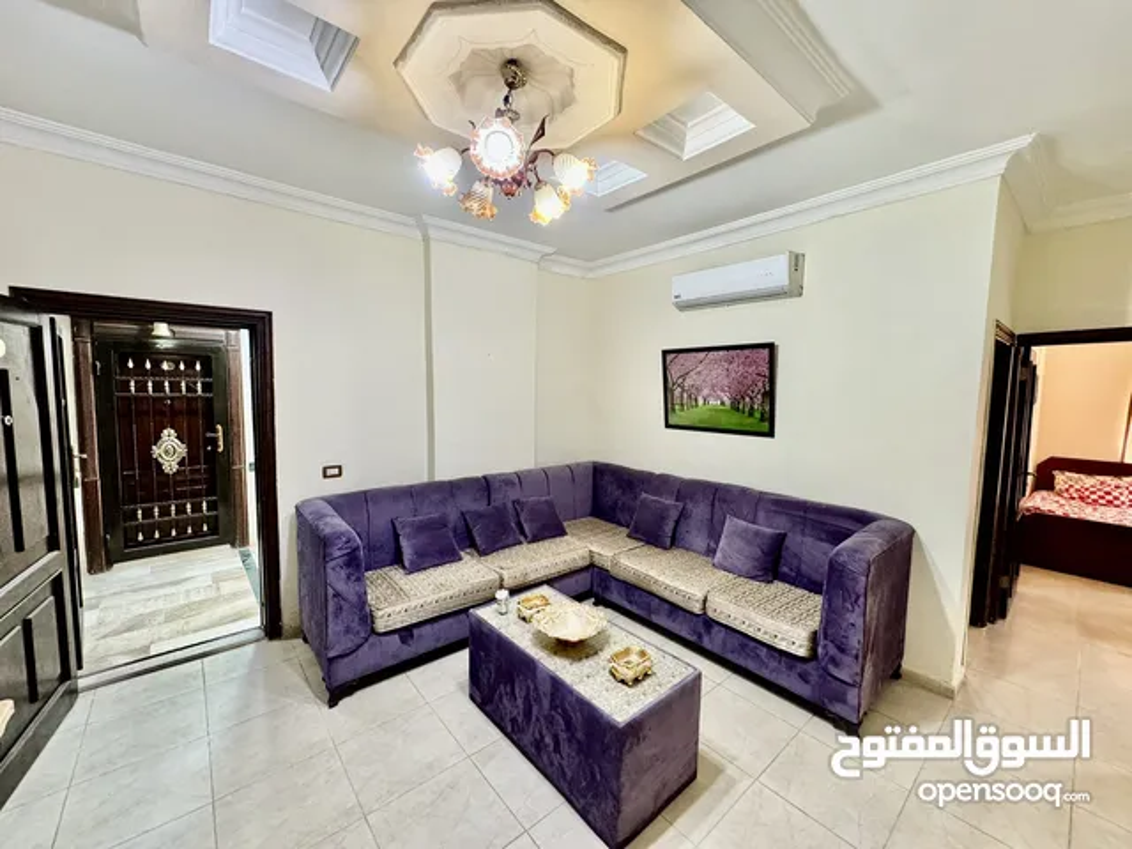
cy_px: 424
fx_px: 458
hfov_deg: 102.1
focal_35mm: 14
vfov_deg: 85.7
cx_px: 566
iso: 250
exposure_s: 1/50
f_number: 2.2
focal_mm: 2.22
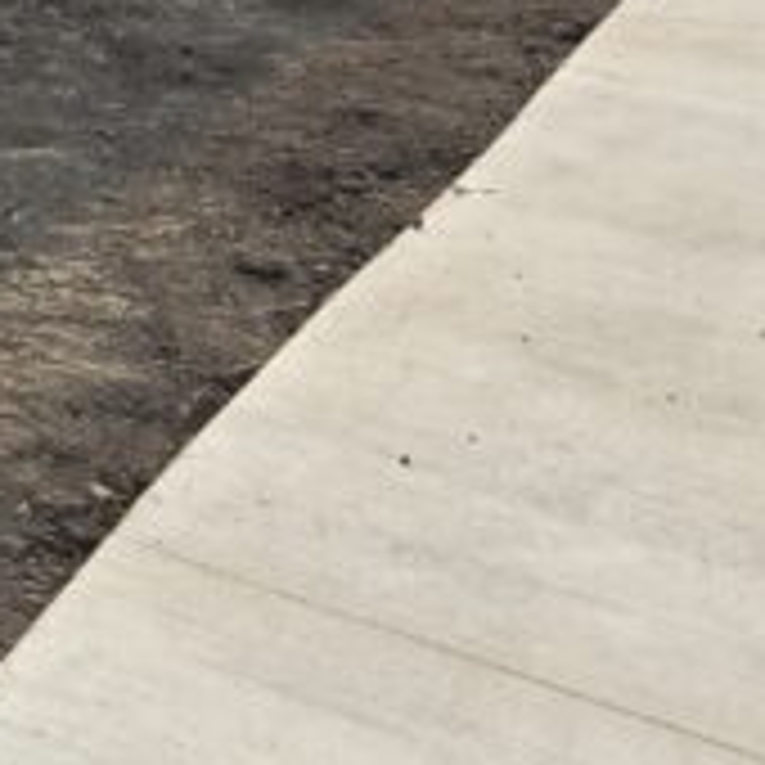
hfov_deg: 11.7
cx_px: -1206
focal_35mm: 115
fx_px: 2875
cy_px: -14
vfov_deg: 14.9
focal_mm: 5.4
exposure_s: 1/606
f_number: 1.8
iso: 25
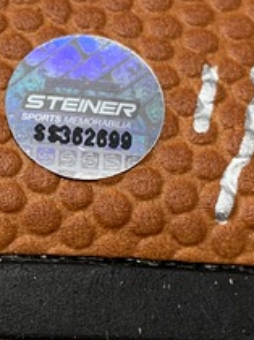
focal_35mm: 127
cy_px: 204
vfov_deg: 15.5
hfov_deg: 11.6
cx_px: 47
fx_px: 1245
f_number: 1.8
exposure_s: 1/121
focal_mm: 4.25
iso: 64
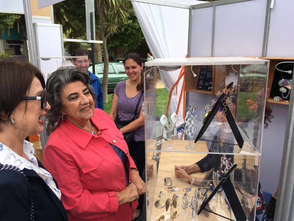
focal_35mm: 29
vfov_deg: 48.2
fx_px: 246
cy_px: 110
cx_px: 147
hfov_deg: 61.7
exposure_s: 1/358
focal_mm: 4.15
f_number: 2.2
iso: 25
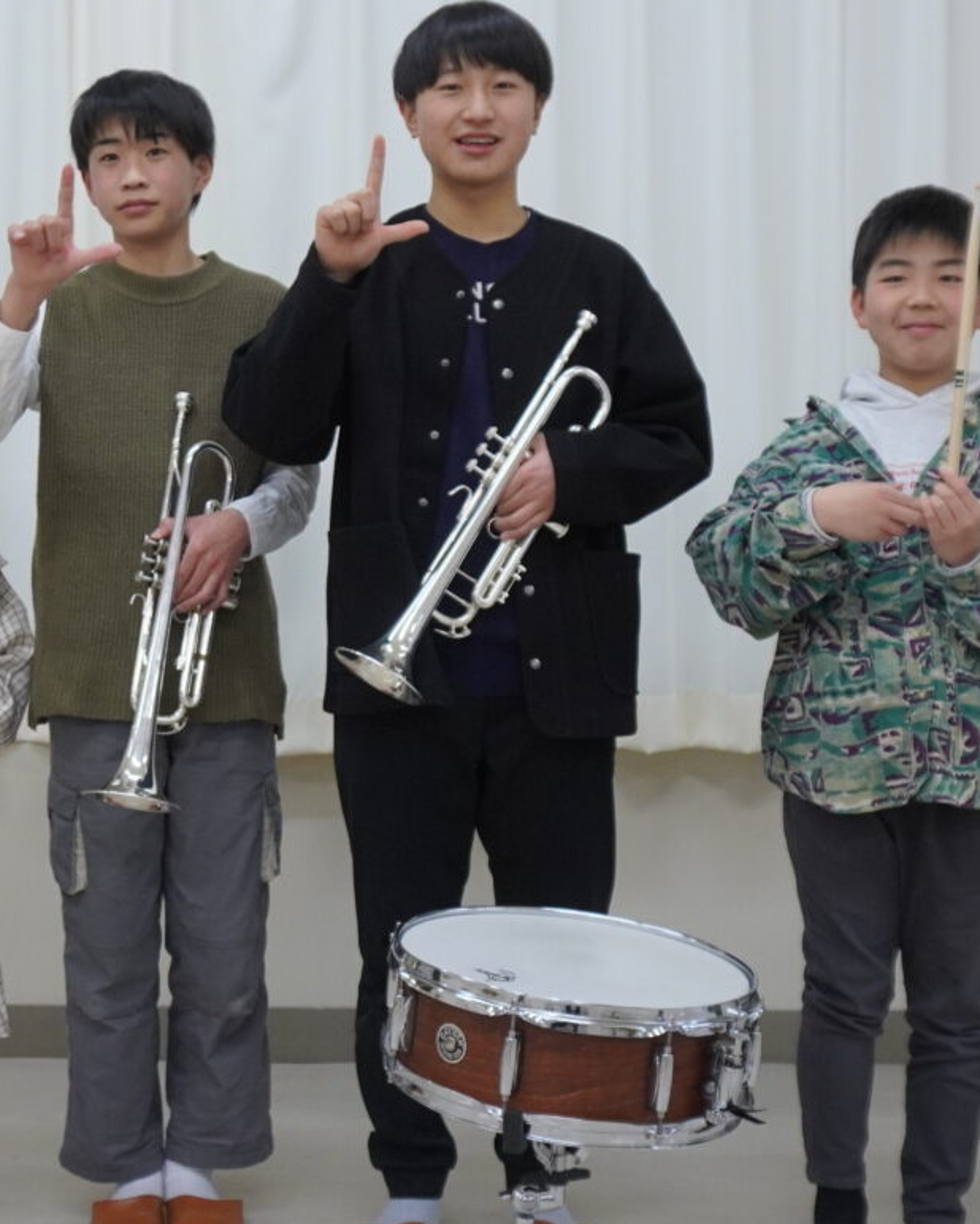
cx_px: 205
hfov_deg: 26.7
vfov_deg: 33.6
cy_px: 595
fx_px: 2029
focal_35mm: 56
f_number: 4
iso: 800
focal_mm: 16
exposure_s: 1/160
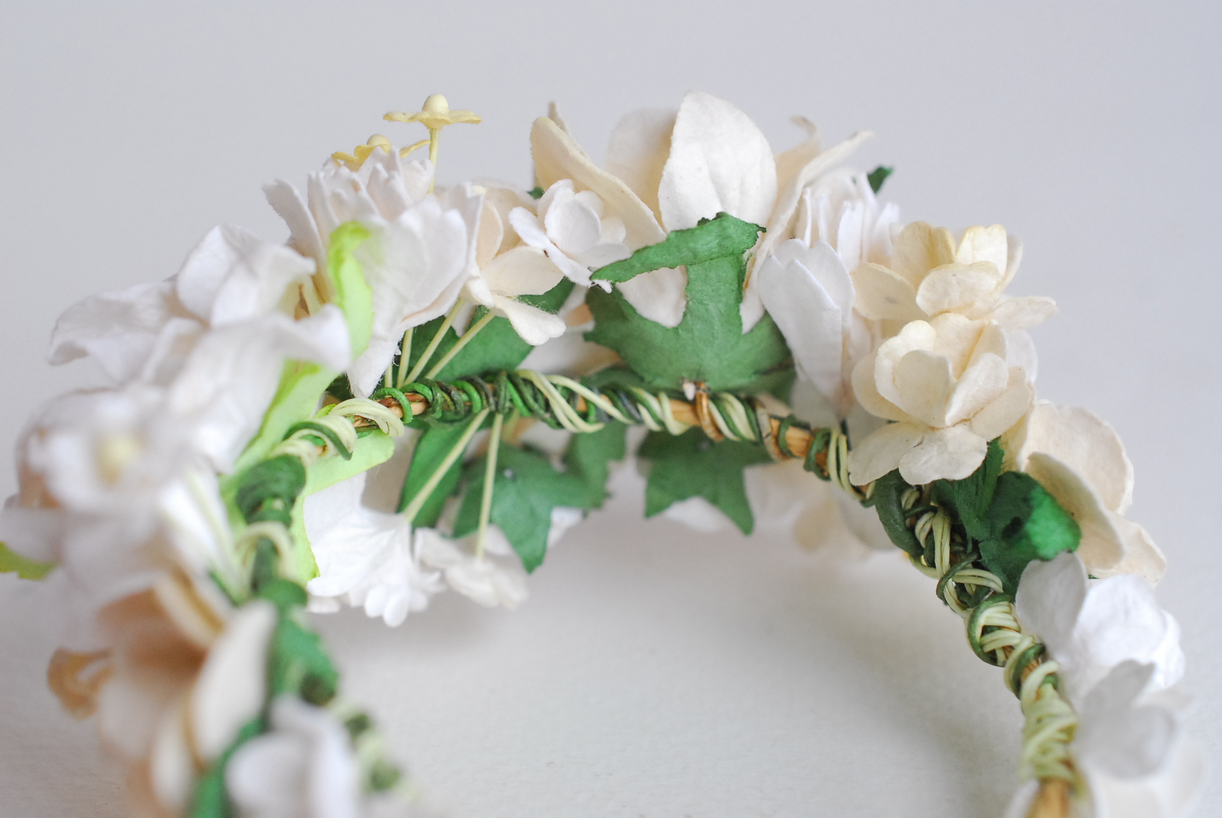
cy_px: 409
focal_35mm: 60
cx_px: 611
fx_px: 2039
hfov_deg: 33.4
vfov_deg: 22.7
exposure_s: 1/125
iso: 800
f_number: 5.6
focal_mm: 40
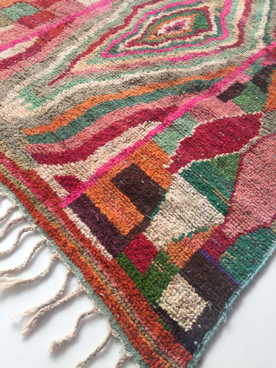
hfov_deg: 48.2
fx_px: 308
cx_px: 138
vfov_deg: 61.7
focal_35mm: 29
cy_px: 184
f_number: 2.2
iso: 32
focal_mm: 4.15
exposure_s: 1/50
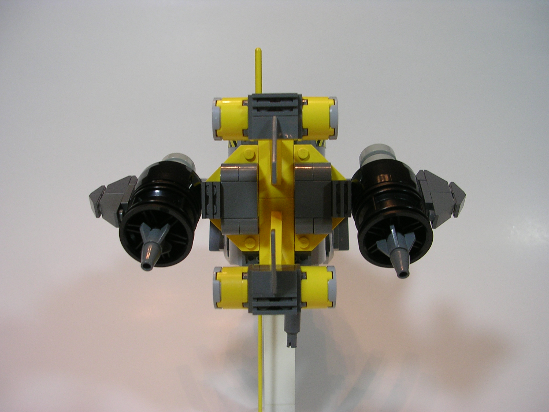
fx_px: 603
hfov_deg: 49.0
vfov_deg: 37.7
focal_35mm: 38
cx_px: 274
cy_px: 206
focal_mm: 5.8
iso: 50
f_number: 2.8
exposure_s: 1/33.1
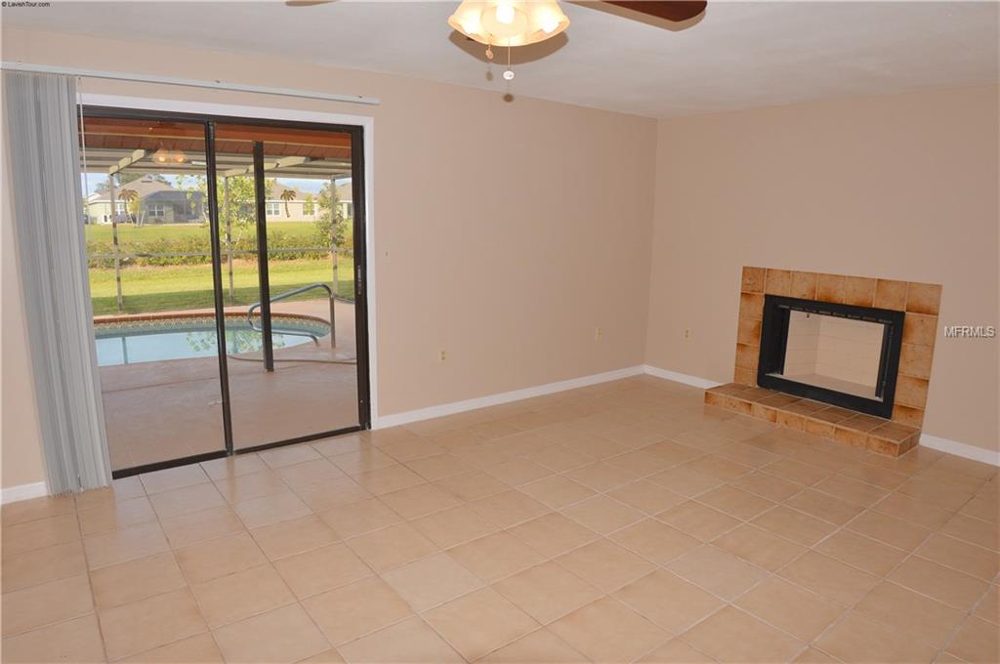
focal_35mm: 22
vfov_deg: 56.0
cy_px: 332
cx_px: 500
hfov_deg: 77.4
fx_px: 624
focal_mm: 15
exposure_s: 1/200
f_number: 7.1
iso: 200
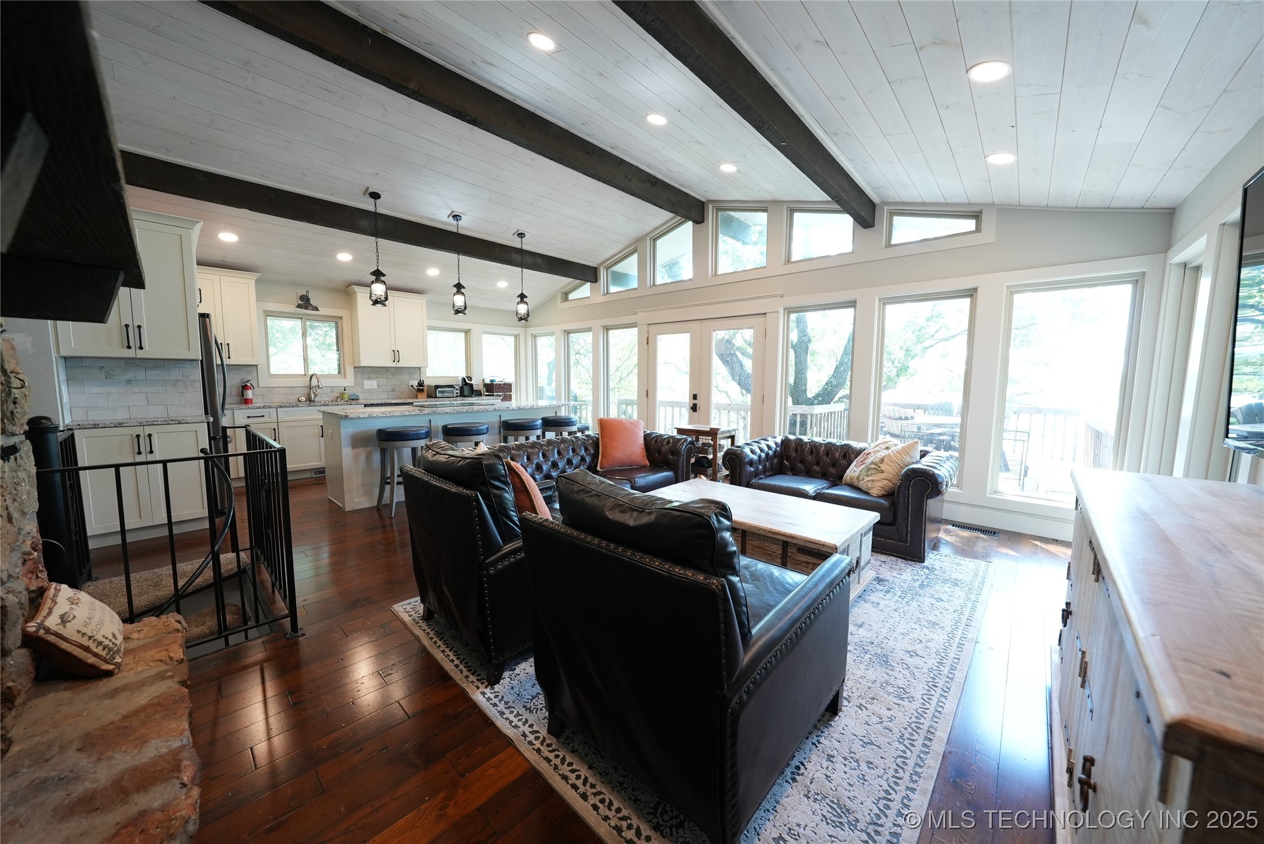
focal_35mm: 12
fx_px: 421
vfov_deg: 90.1
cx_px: 632
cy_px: 422
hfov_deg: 112.6
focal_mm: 12
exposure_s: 1/60
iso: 800
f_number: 4.5
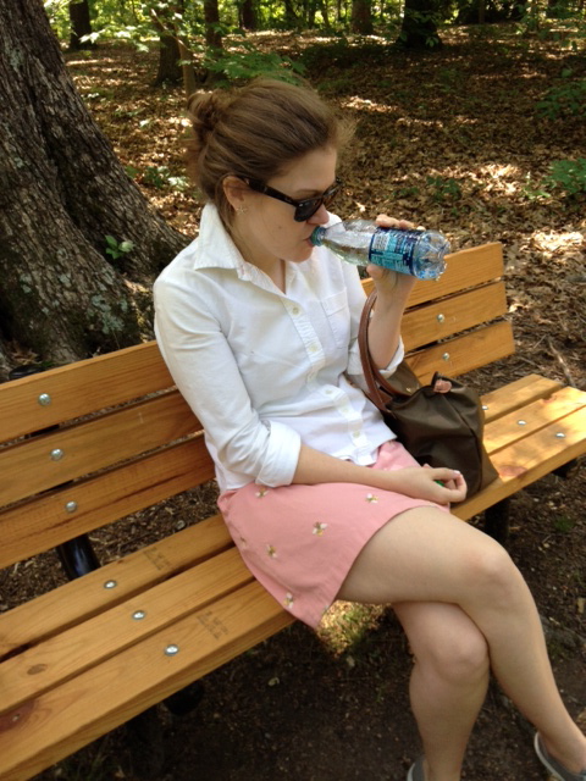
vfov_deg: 52.6
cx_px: 293
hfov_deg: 40.7
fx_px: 790
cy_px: 390
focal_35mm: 35
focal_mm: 4.28
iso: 80
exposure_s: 1/120
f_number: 2.4
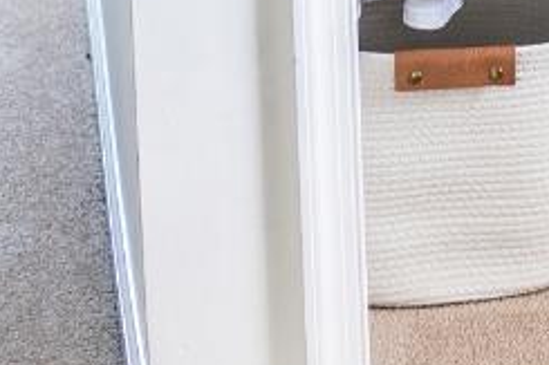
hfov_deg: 8.0
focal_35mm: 245
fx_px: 3734
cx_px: 1089
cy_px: -568
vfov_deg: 5.4
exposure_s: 1/60
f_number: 2.5
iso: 320
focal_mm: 40
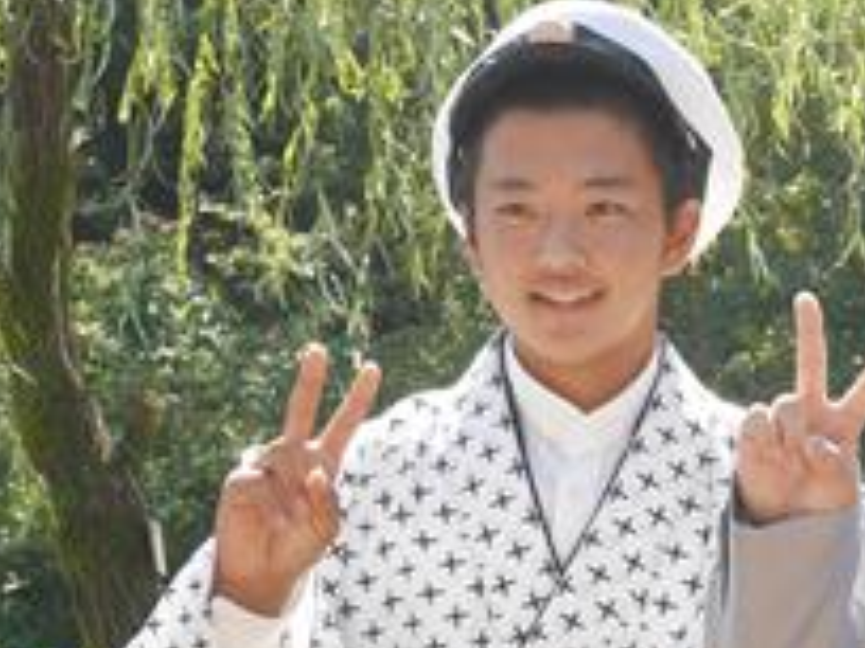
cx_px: 1194
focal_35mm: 144
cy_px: 707
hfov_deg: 13.1
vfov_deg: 10.2
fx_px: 3598
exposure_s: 1/250
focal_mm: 23
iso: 200
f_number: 4.9
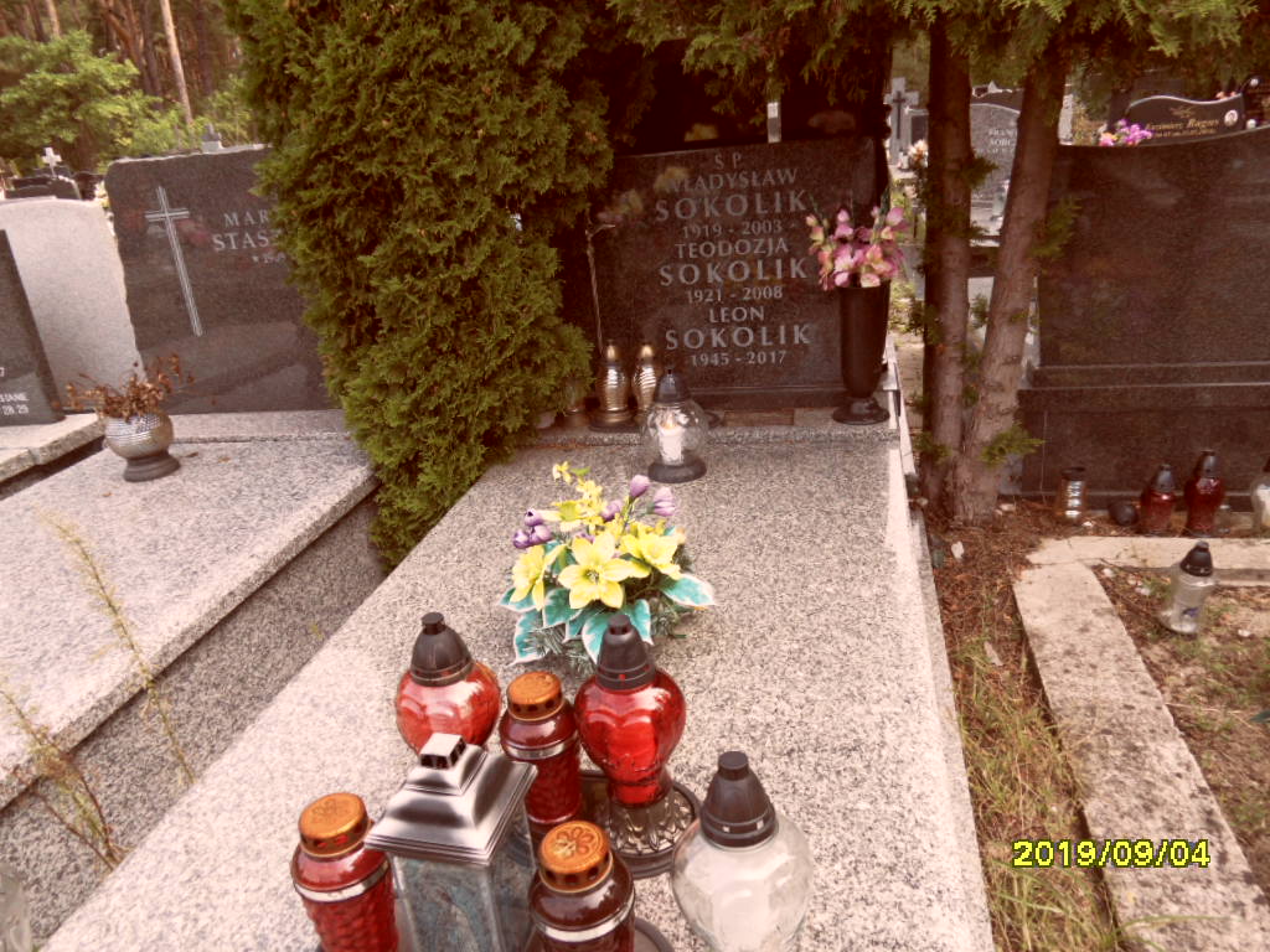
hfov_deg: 71.6
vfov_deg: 56.8
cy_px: 476
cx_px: 635
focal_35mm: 24
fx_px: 881
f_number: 3.2
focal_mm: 3.9
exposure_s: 1/250
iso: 80
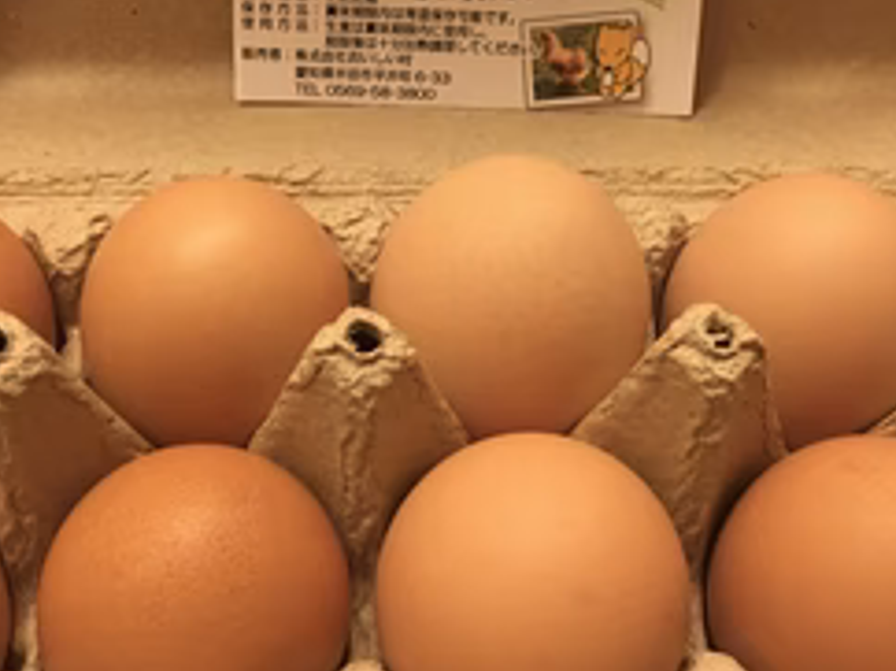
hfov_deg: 39.7
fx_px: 1241
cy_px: 293
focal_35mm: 48
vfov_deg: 30.2
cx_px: 467
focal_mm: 4.15
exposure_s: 1/20
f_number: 2.2
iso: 200
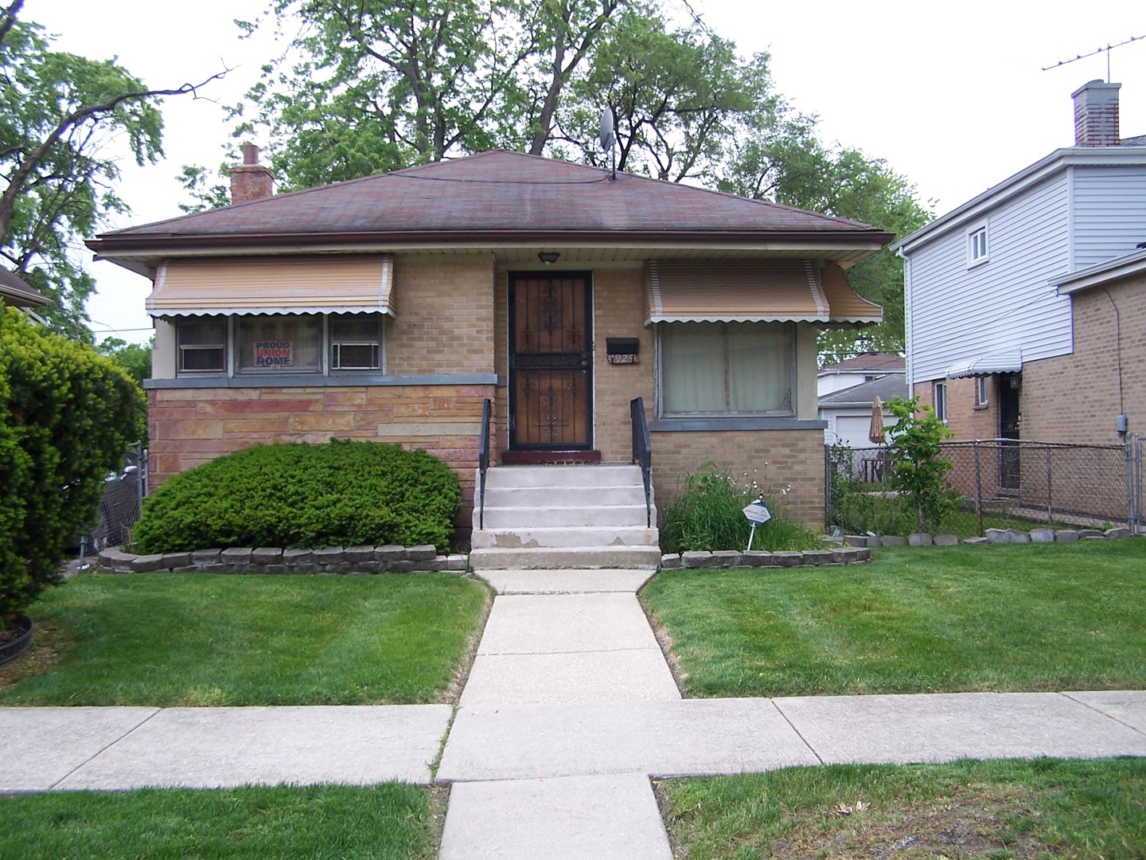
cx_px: 573
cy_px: 430
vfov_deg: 37.7
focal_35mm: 38
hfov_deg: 49.0
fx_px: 1258
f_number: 2.8
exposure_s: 1/45
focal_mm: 6.3
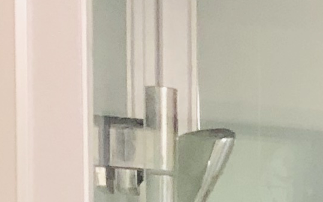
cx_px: 765
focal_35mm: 222
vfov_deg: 5.3
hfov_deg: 8.6
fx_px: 1954
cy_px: 798
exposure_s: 1/7
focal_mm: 4
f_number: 1.8
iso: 80
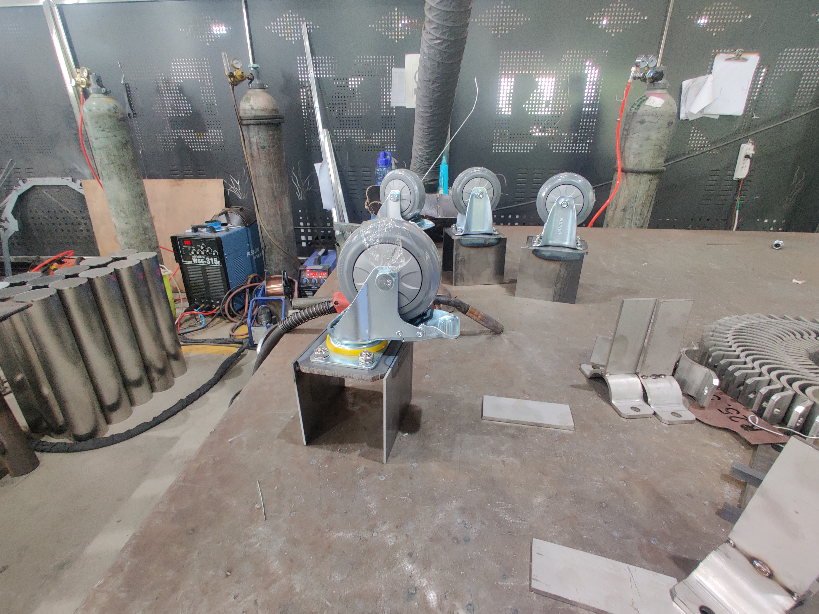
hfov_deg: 106.2
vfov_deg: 89.9
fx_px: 308
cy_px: 307
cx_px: 410
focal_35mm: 13
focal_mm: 2.25
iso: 800
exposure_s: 1/33
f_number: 2.2
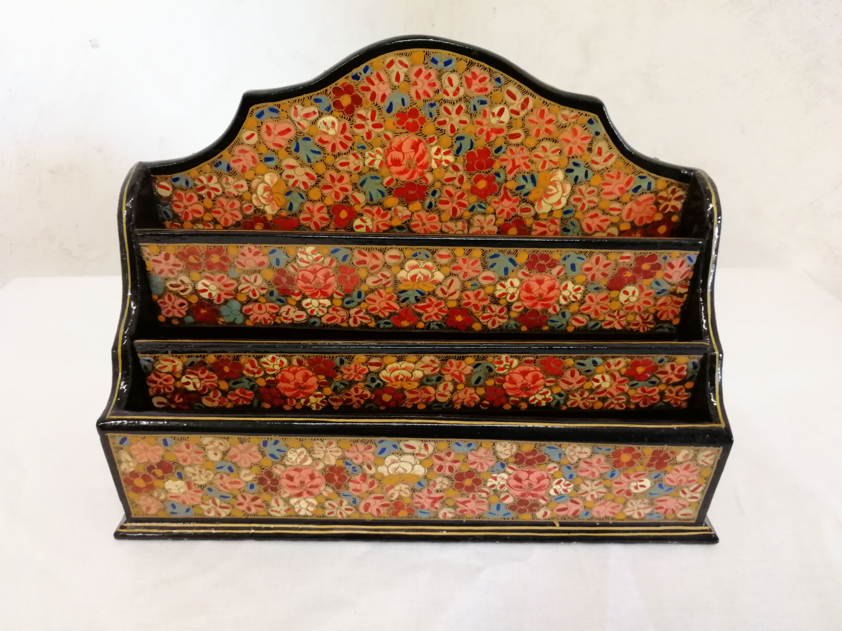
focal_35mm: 24
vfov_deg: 56.8
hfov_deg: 71.6
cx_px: 421
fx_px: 584
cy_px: 316
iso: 125
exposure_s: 1/50
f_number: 2.2
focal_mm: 2.38
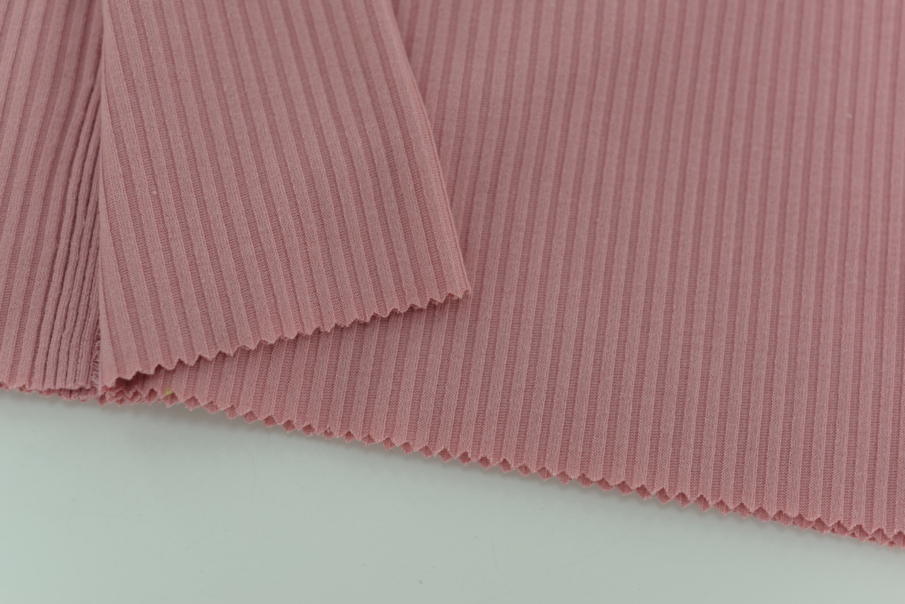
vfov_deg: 27.0
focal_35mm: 50
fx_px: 1257
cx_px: 452
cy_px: 302
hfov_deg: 39.6
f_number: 3.5
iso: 100
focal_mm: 50
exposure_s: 1/200
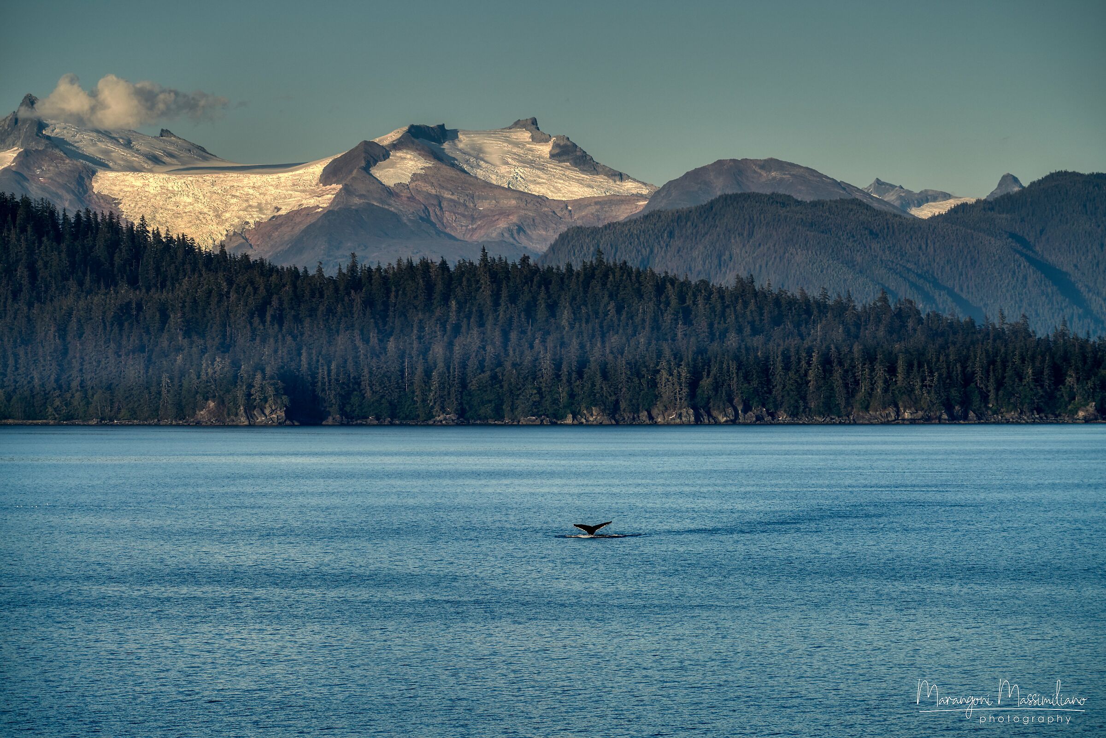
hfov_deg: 10.4
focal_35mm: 198
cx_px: 553
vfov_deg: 6.9
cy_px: 369
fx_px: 6084
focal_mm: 198
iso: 250
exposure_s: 1/1000
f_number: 5.6
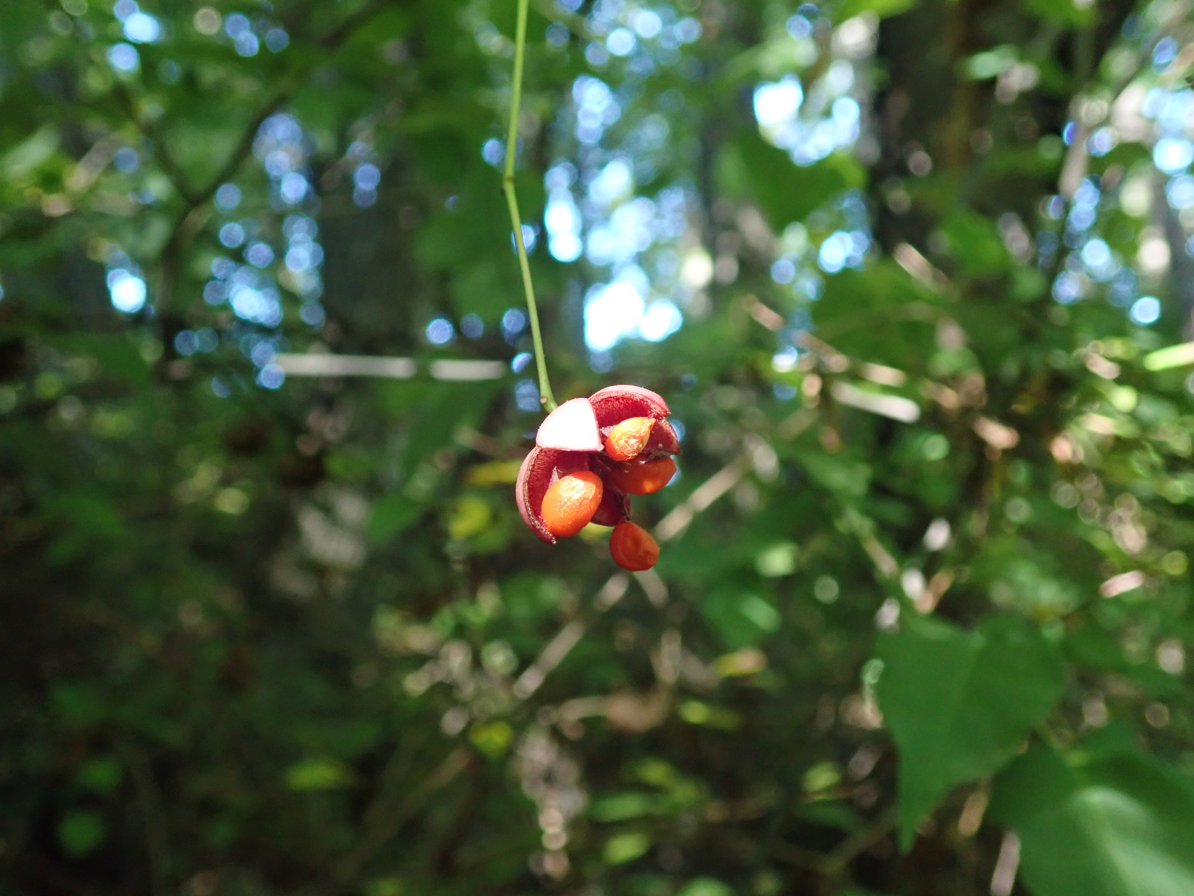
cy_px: 448
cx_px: 597
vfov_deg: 46.8
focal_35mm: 30
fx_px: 1035
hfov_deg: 60.0
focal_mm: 5.5
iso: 640
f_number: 2.3
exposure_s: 1/125
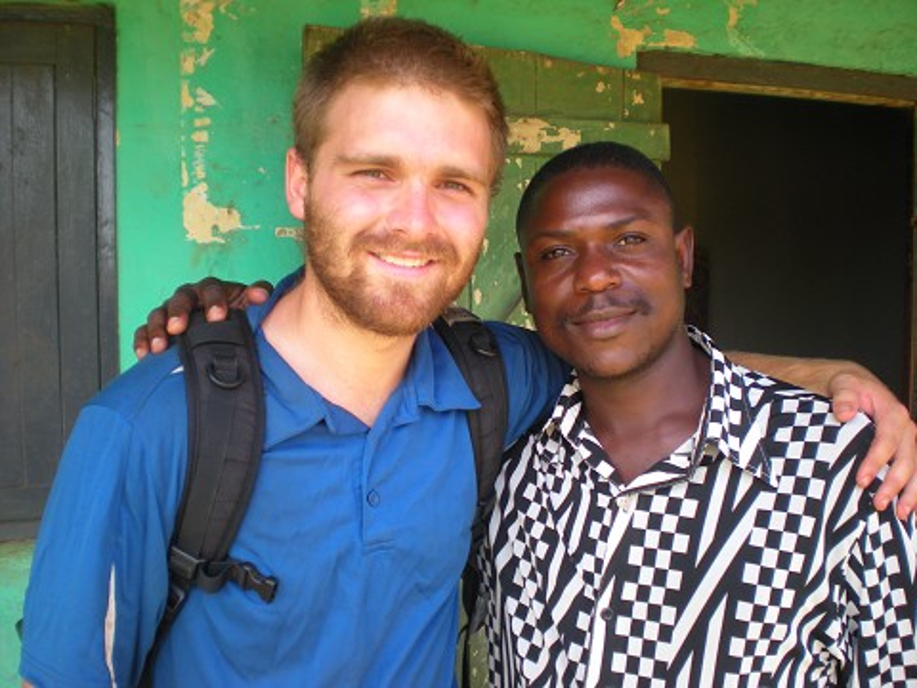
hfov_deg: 49.0
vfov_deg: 37.7
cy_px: 344
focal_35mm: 38
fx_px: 1007
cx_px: 458
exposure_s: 1/78.8
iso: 64
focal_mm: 6.3
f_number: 3.1
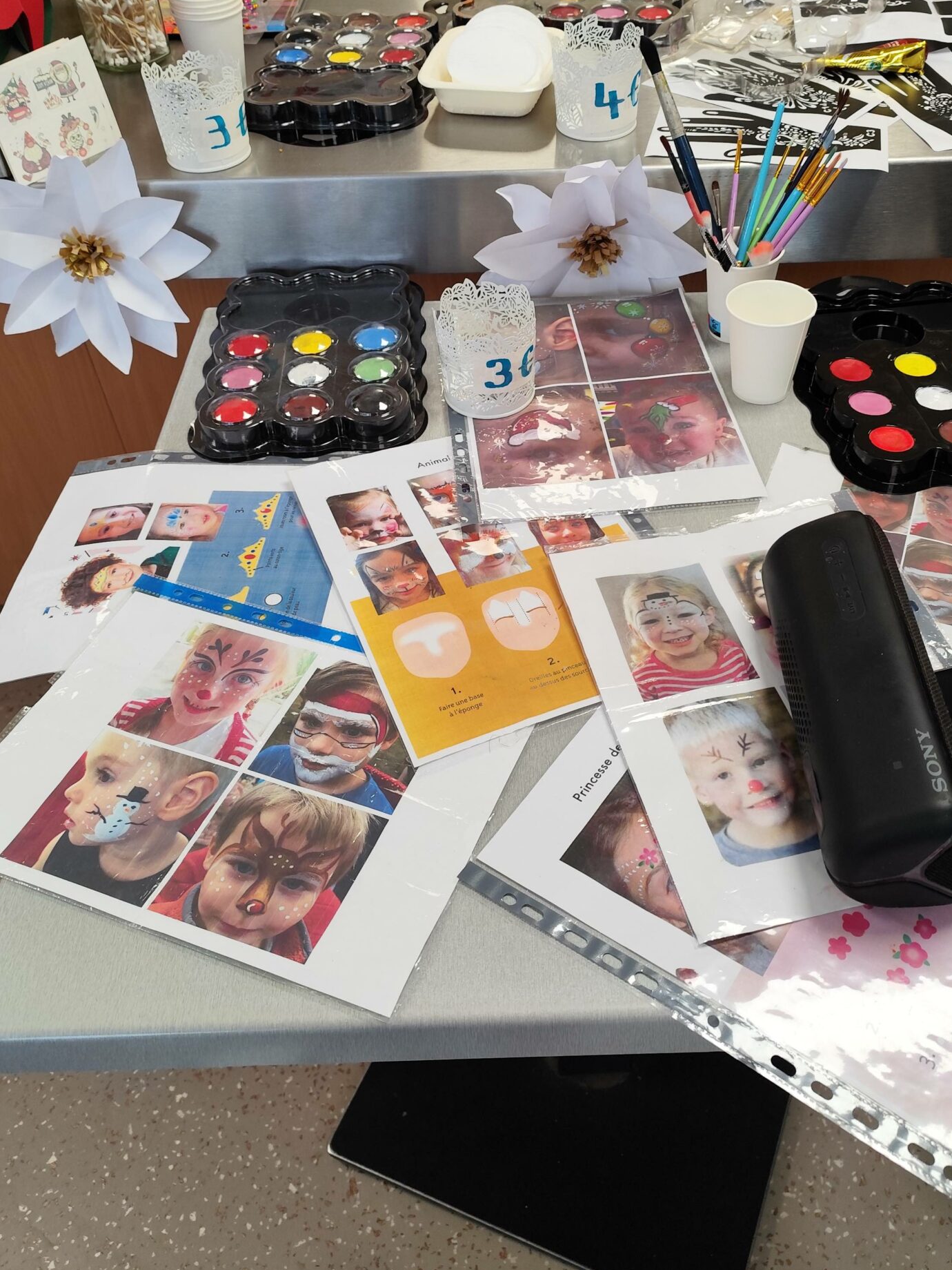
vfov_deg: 56.4
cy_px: 517
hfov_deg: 44.1
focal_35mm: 32
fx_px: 1173
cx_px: 541
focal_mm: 6.14
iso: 200
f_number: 1.65
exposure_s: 1/100
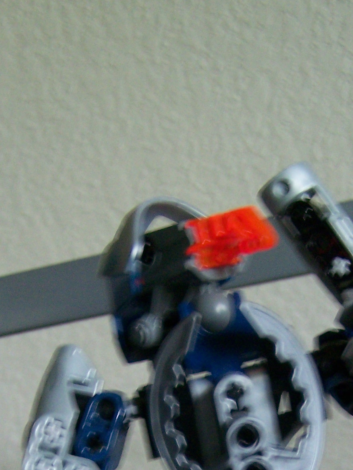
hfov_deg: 16.2
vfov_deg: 20.4
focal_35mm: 91
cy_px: 538
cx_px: 213
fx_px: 1236
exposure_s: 1/8
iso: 160
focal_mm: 6.3
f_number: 2.8
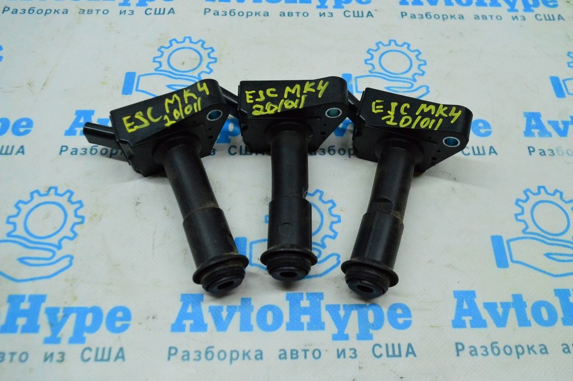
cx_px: 286
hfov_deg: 57.3
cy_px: 190
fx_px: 525
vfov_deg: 39.9
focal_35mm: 33
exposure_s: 1/640
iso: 6400
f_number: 6.3
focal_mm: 22
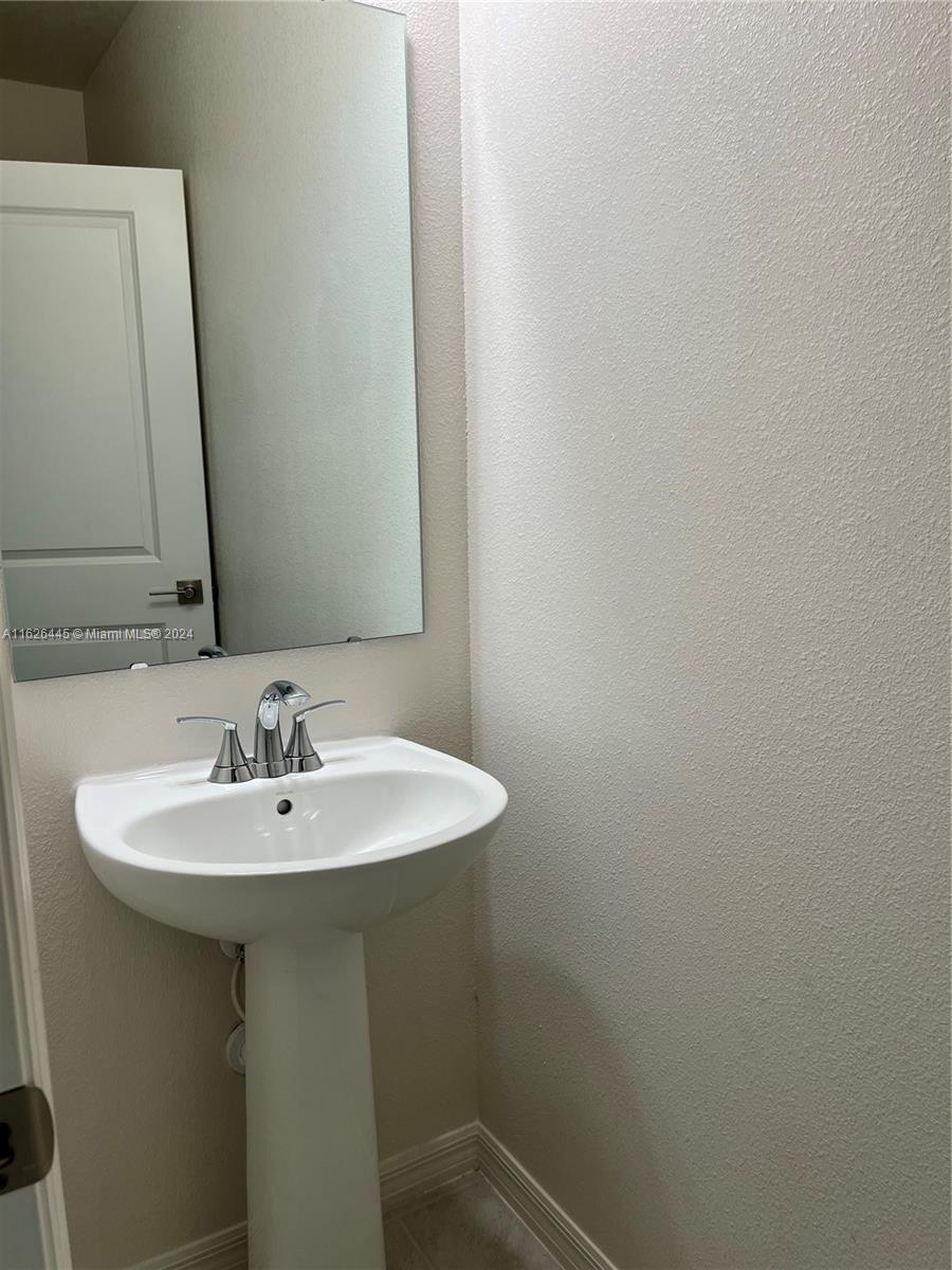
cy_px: 635
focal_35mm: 26
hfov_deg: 53.1
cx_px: 476
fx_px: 953
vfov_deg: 67.3
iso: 32
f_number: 1.5
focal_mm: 5.7
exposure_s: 1/120
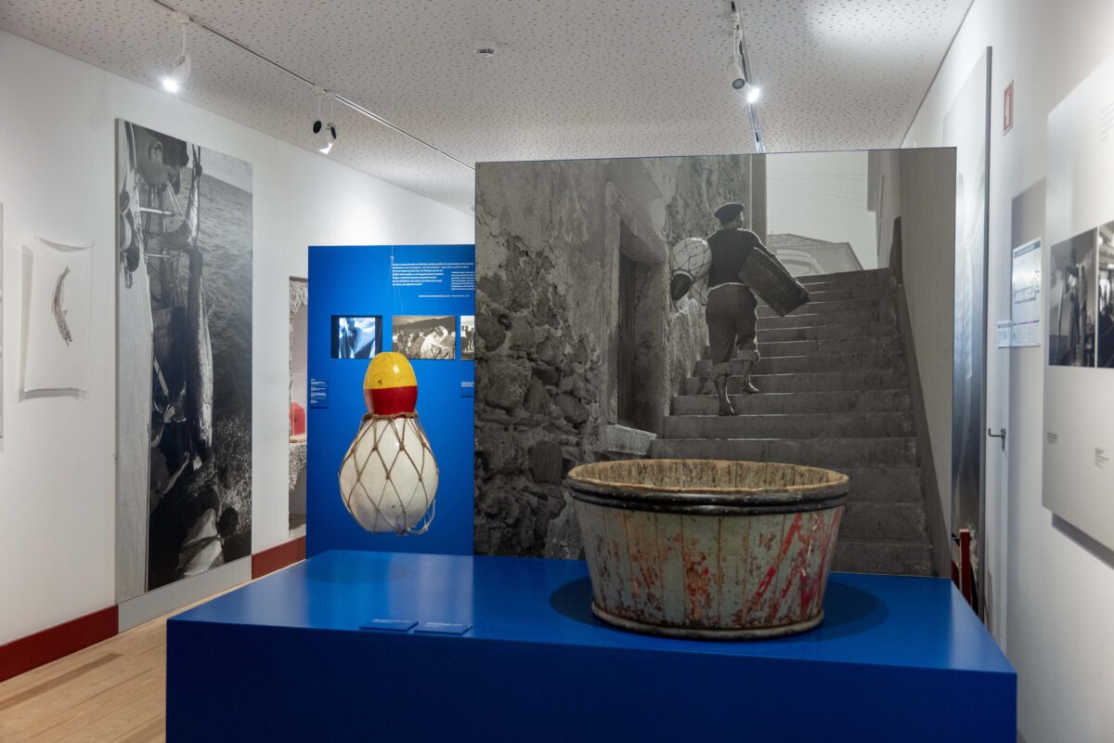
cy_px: 372
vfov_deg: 39.4
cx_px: 557
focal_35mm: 34
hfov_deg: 56.5
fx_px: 1037
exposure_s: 1/25
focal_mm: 33.5
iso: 1000
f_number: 4.5
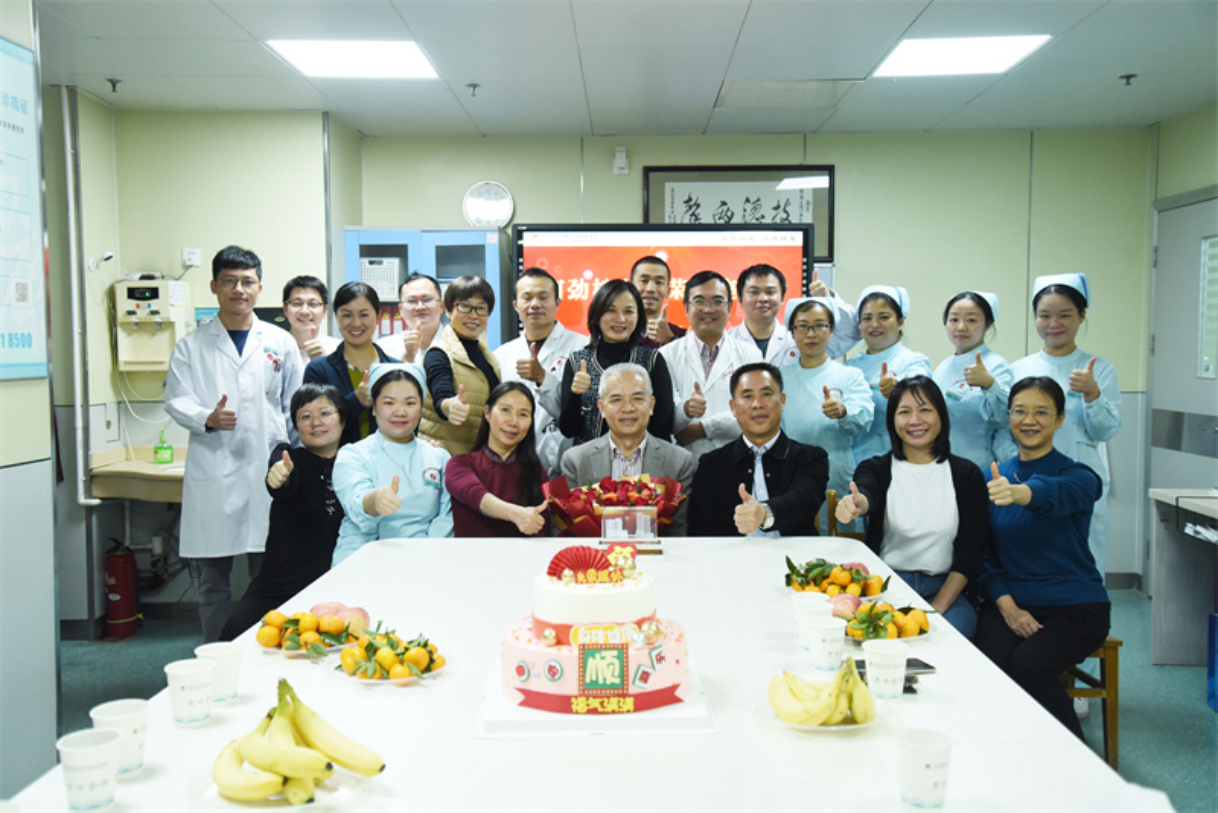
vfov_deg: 38.9
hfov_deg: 55.8
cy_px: 406
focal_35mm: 34
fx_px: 1151
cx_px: 609
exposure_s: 1/100
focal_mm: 34
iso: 2000
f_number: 5
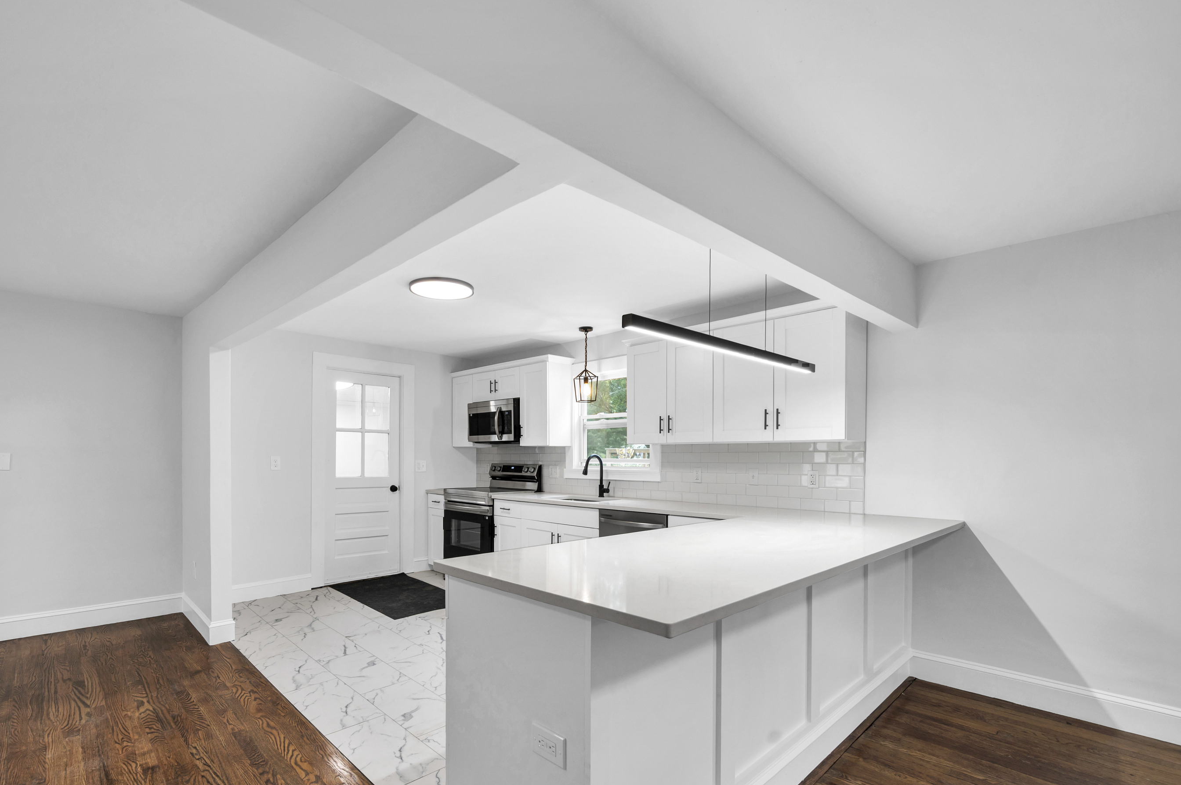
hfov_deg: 96.7
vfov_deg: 73.3
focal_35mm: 16
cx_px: 562
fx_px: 524
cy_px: 447
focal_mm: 14
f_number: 7.1
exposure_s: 1/60
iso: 320
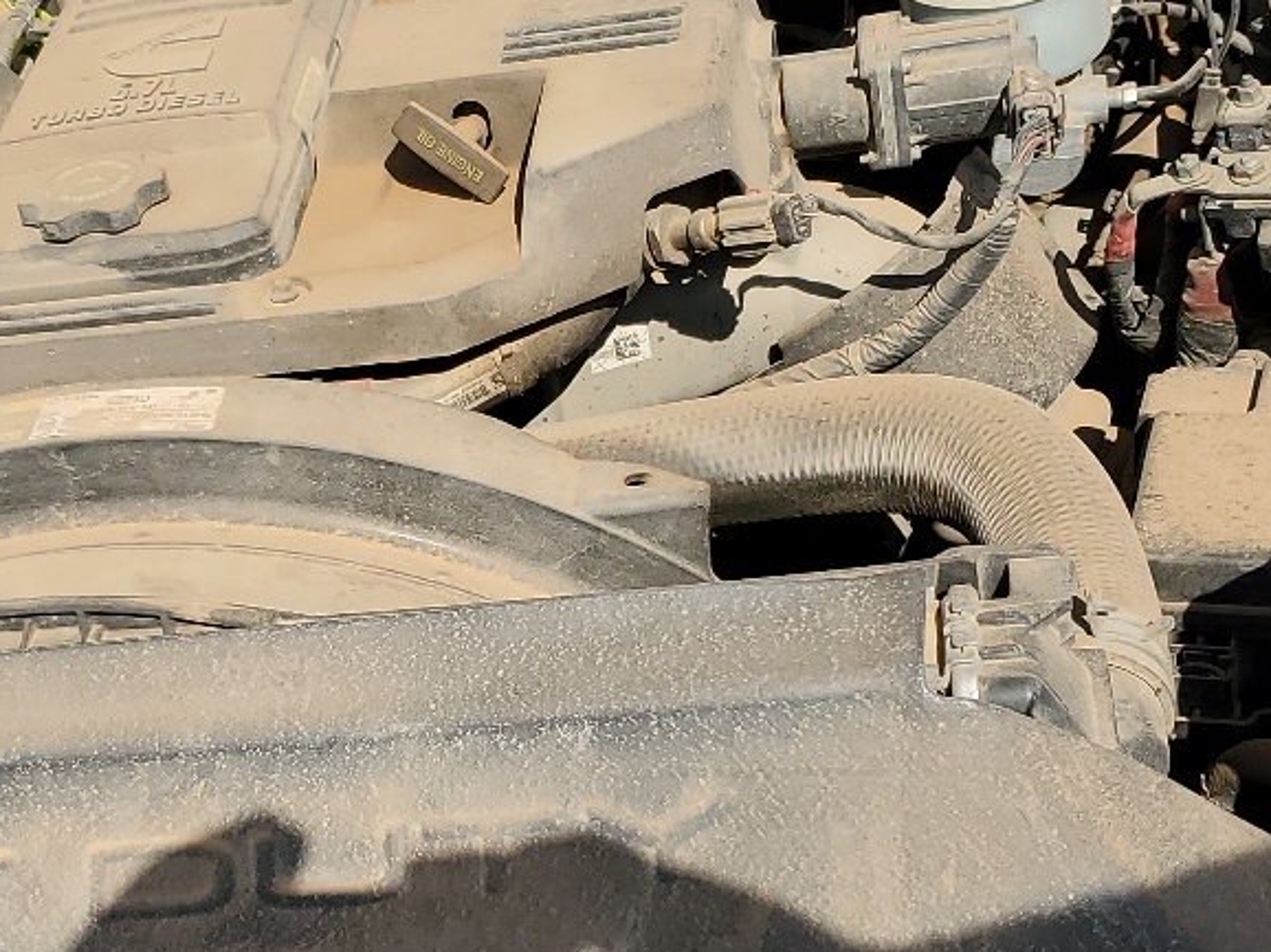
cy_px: 611
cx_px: 398
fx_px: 2643
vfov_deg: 20.4
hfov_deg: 26.8
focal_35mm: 72
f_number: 1.5
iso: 50
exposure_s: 1/5000
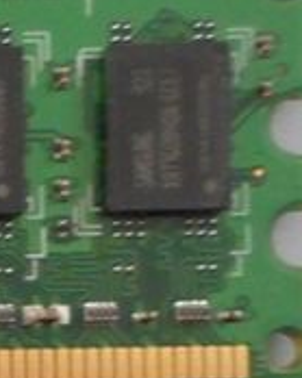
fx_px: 1566
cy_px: 565
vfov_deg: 13.0
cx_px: -626
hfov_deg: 8.9
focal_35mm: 140
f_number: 3.7
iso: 400
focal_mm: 4.5
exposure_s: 1/15
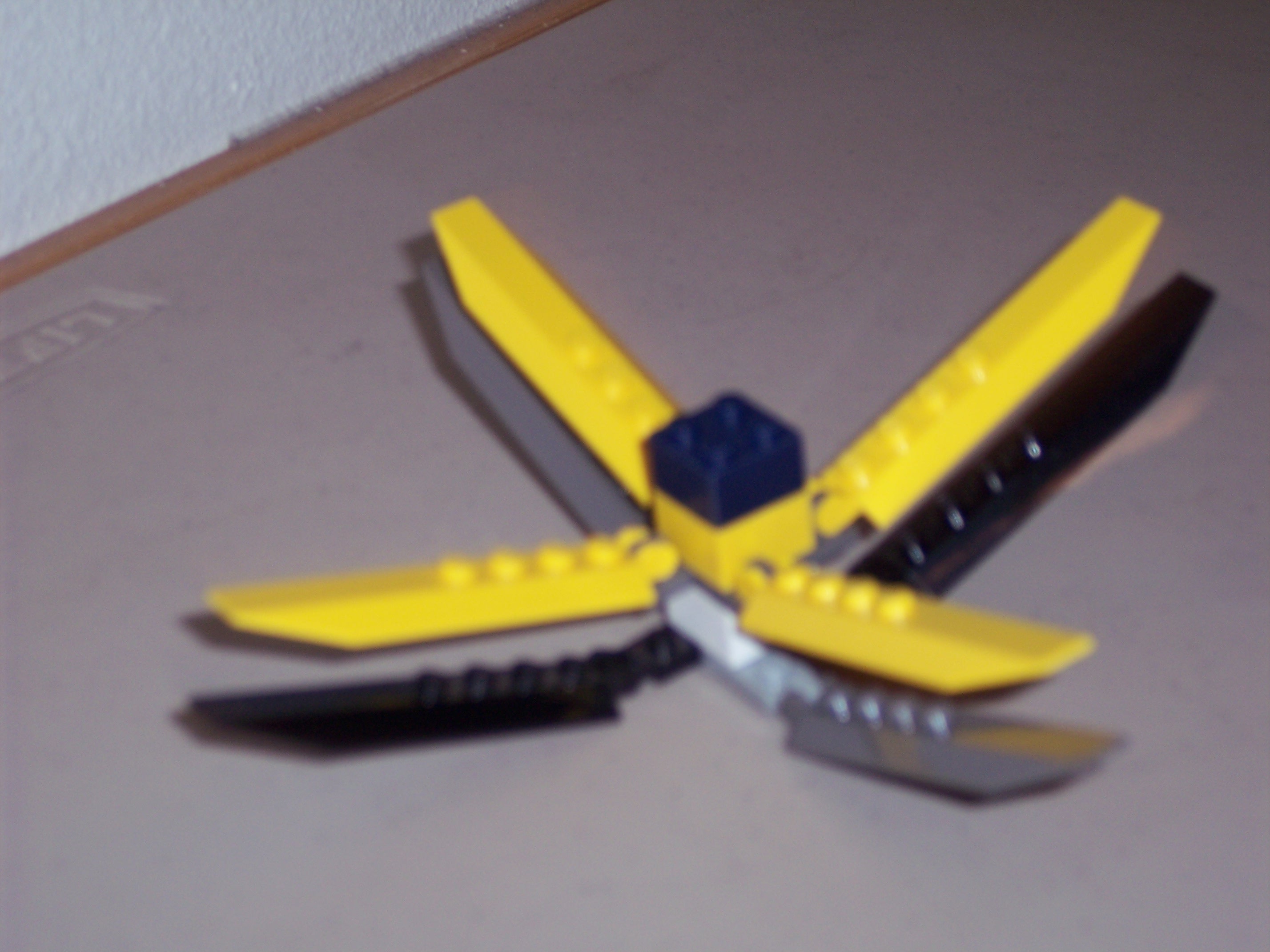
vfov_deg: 16.2
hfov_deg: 21.5
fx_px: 3339
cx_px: 635
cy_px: 476
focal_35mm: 91
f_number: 4.1
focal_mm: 18.7
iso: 100
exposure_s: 1/90
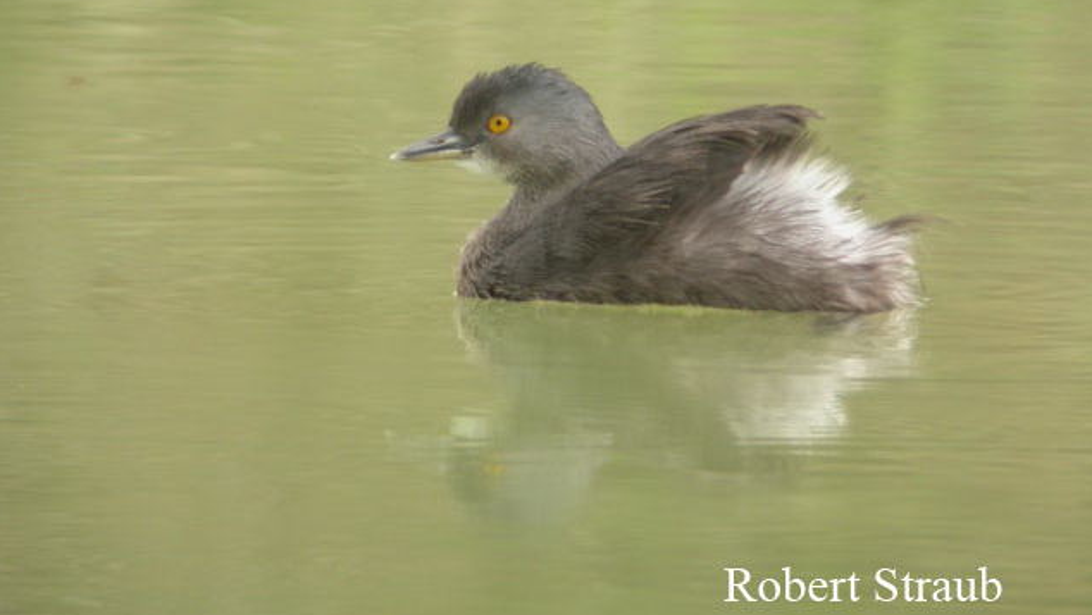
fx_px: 3823
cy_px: 227
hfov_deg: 16.3
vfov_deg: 9.2
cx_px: 548
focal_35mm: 132
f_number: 4.4
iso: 100
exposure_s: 1/50.1
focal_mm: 24.9
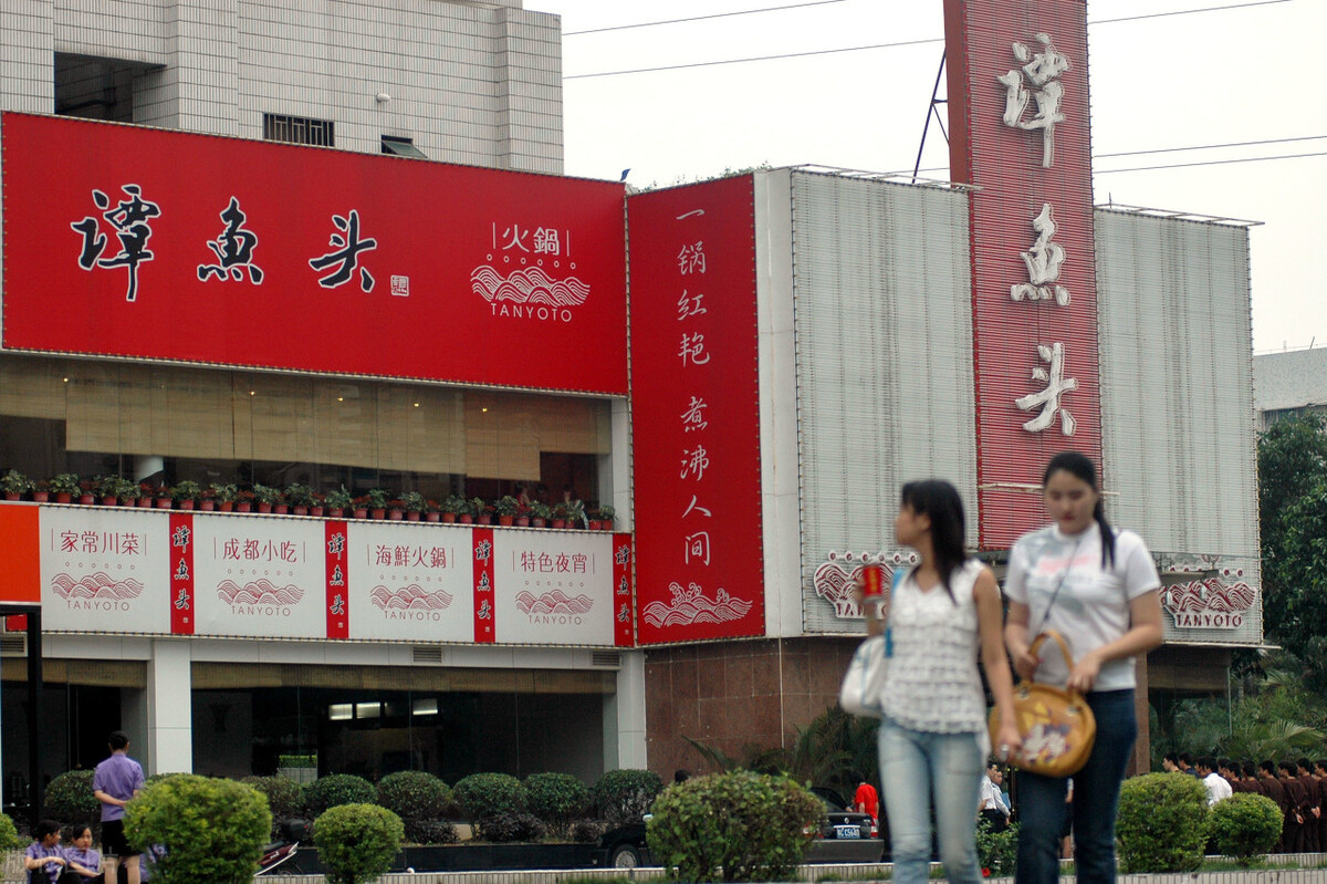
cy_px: 442
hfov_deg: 17.1
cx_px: 664
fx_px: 4421
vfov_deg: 11.4
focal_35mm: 120
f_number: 3.5
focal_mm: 80
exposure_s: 1/640
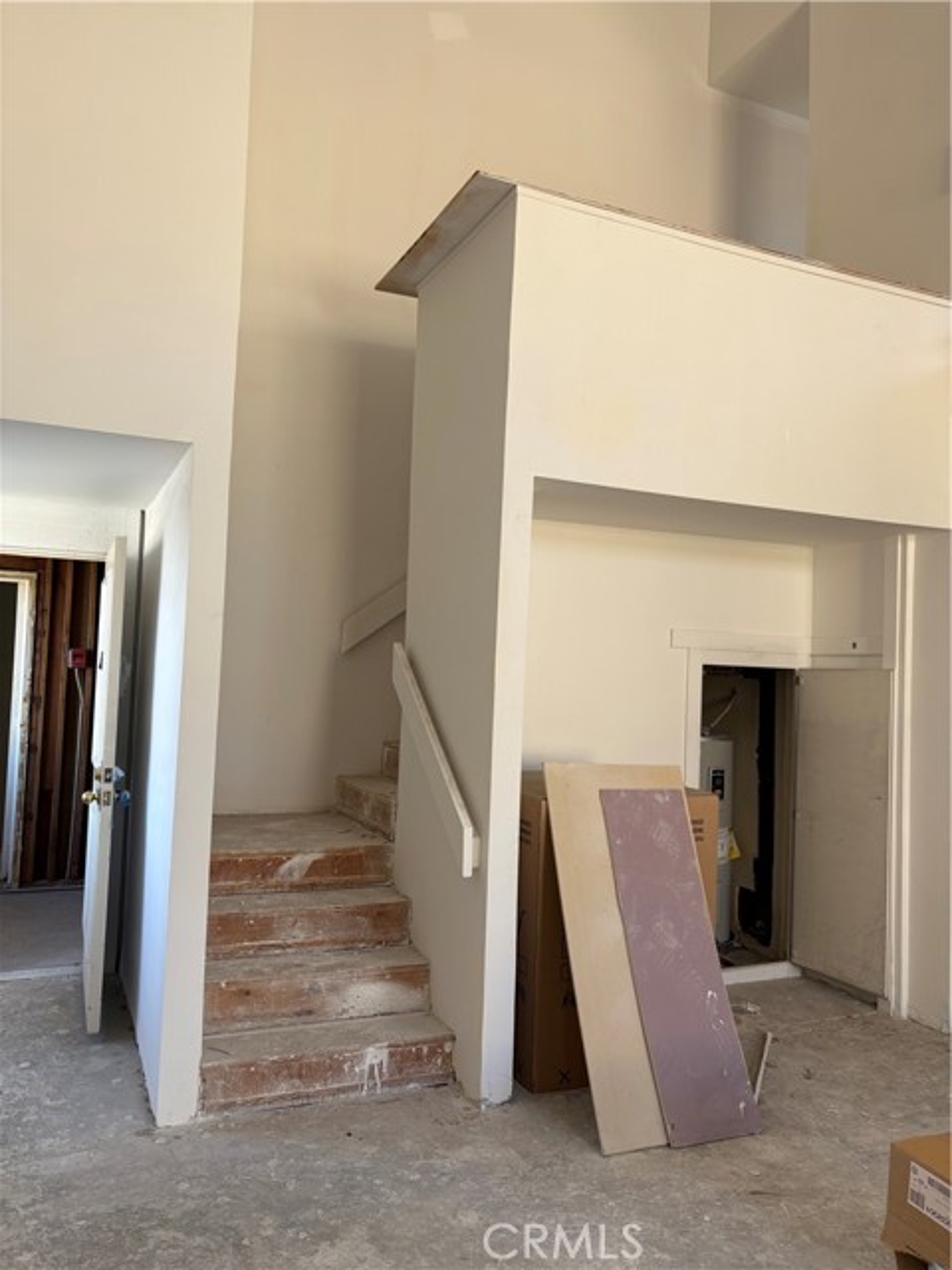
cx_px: 476
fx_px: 953
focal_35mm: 26
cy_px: 635
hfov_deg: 53.1
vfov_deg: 67.3
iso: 32
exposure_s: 1/137
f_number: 1.6
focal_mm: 5.96
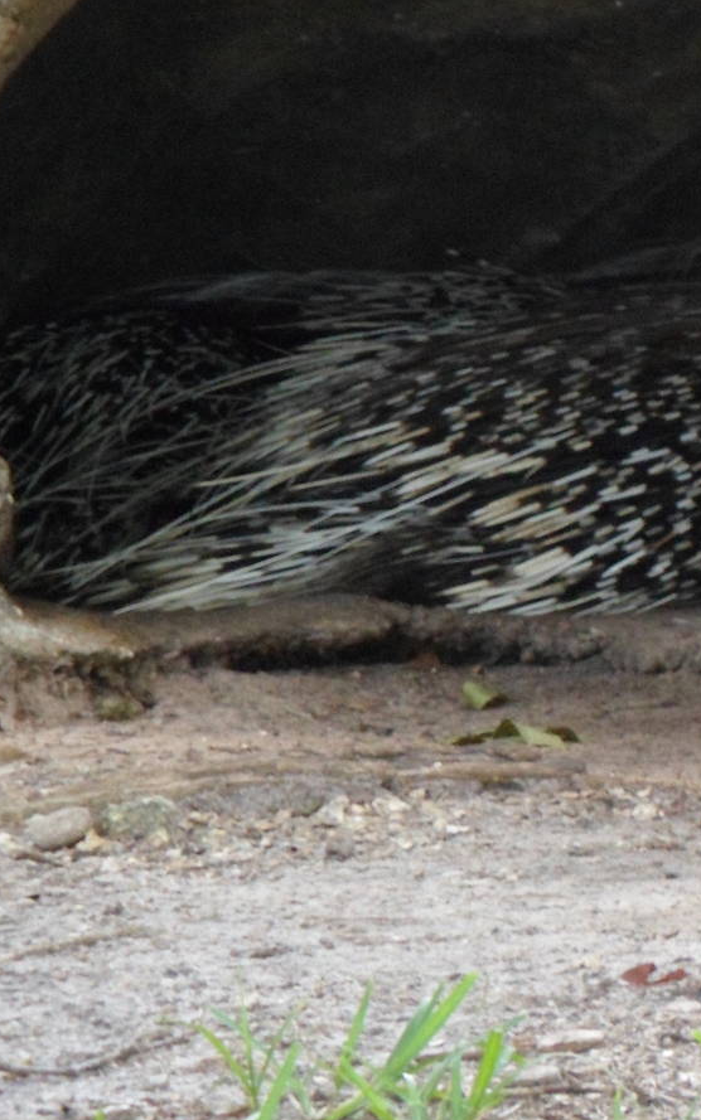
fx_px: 15734
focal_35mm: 515
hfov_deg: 2.6
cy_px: 421
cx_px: 755
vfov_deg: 4.1
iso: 320
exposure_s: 1/60
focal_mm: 46.8
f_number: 5.9
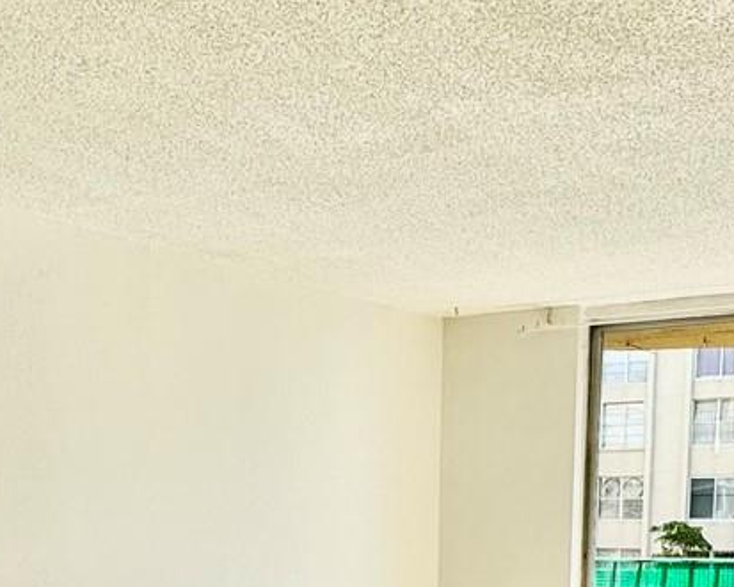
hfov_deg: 35.4
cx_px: 373
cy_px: 696
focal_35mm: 53
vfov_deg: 25.7
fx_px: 1151
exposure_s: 1/615
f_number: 2.2
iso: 40
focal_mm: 2.22
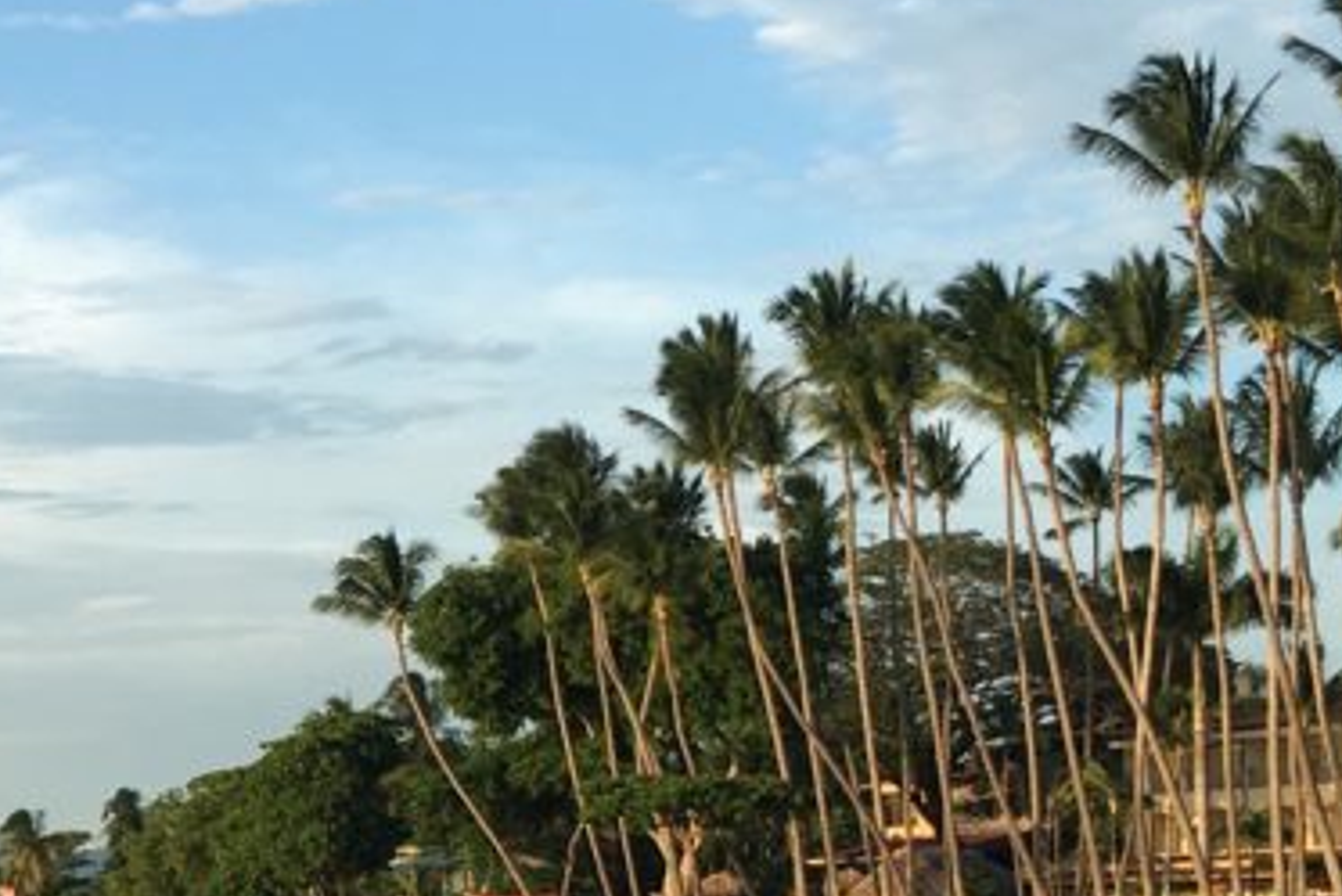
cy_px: 763
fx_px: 3617
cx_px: -187
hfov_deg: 20.0
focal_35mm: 97
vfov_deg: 14.0
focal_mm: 4.15
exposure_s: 1/499
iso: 25
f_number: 2.2
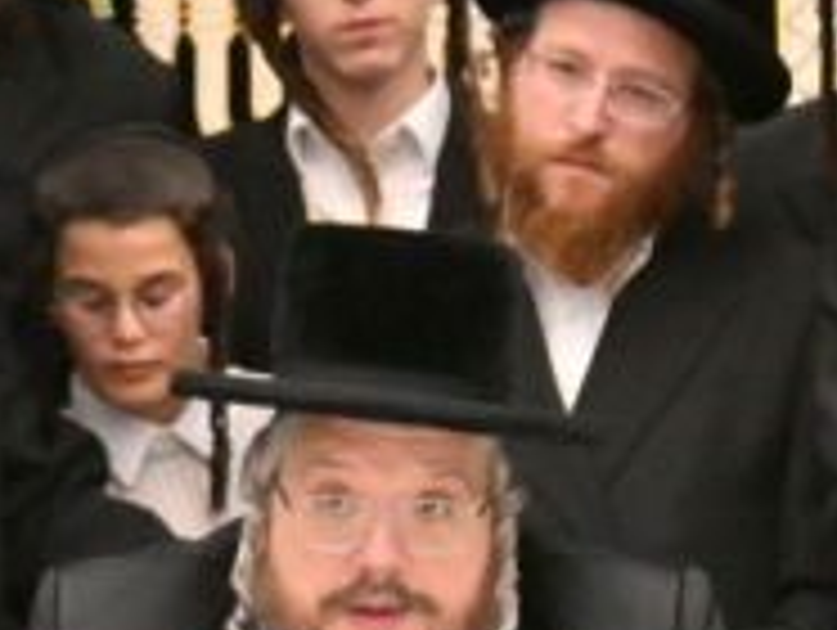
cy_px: 360
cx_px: 522
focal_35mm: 381
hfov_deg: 5.2
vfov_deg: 3.9
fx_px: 9224
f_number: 4
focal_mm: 48
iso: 400
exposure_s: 1/200
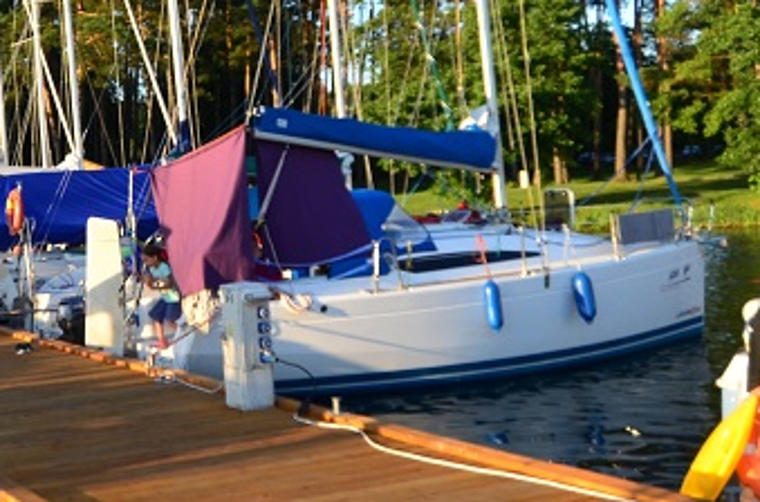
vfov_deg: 25.0
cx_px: 145
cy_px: 115
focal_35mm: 53
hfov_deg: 36.3
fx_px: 1116
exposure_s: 1/320
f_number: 4.5
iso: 100
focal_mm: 12
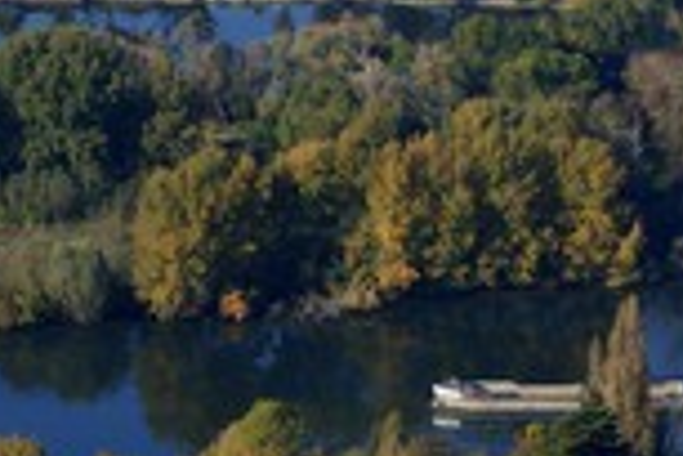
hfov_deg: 6.2
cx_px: 690
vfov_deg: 4.2
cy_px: 273
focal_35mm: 329
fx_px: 6241
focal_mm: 120
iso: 400
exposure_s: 1/800
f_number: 8
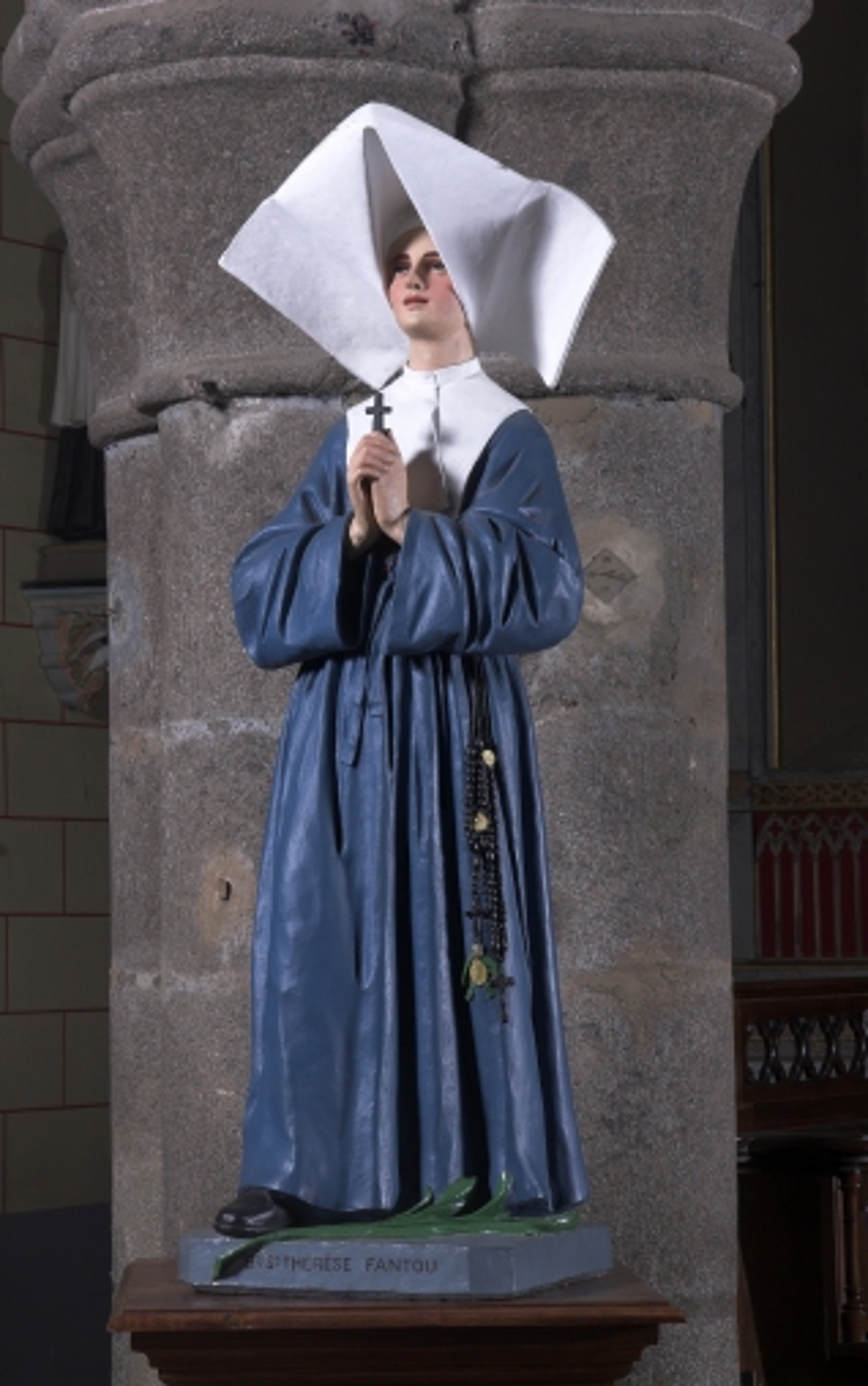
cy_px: 693
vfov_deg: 19.3
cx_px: 403
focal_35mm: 108
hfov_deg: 12.1
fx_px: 4083
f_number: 14
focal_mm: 70
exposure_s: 1/60
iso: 100
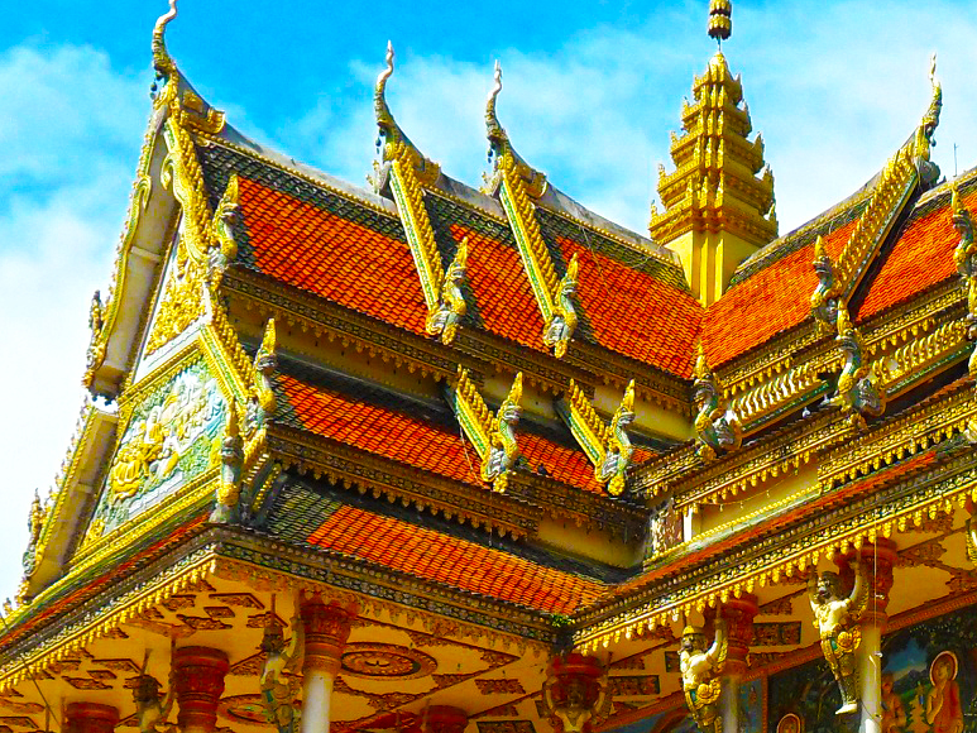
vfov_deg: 20.1
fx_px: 2004
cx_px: 940
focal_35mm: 71
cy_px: 725
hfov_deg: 26.2
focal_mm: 5.7
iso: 100
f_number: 9.4
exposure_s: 1/180
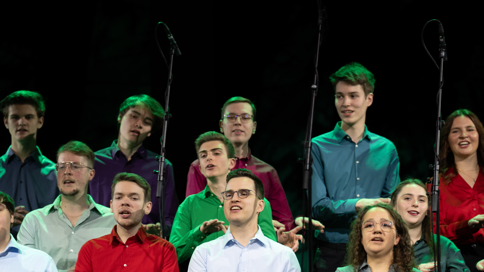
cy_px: 190
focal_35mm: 259
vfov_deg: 4.7
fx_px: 3324
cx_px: 228
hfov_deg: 8.3
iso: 1000
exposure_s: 1/125
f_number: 3.5
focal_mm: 200
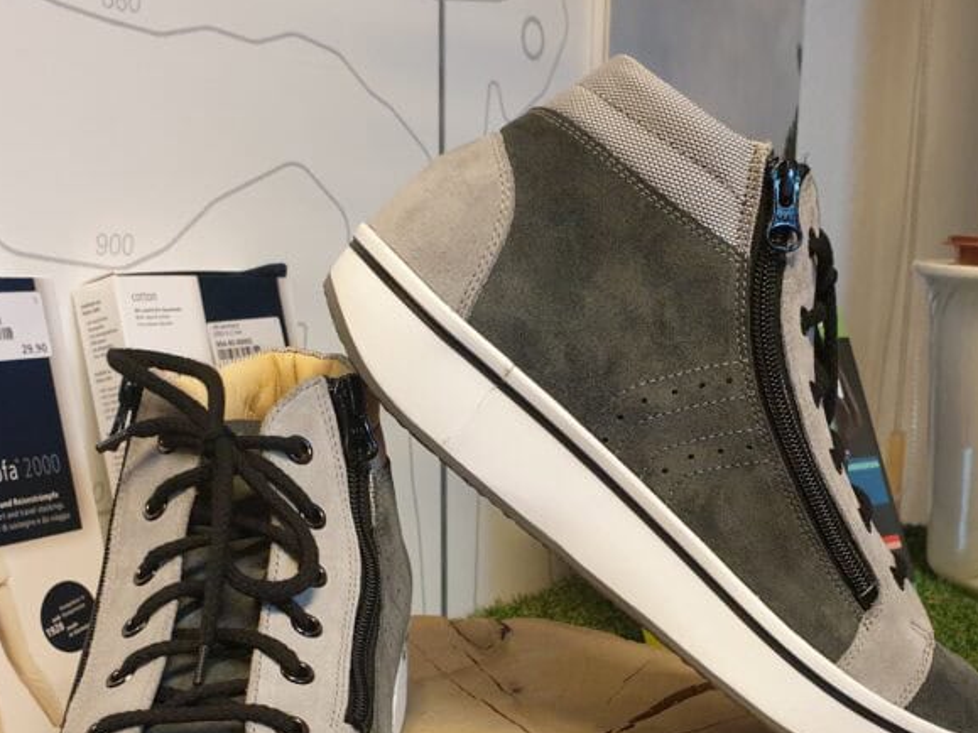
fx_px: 1299
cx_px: 556
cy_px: 576
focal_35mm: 46
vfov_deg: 30.8
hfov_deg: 41.2
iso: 250
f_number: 2.4
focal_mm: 4.3
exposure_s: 1/25
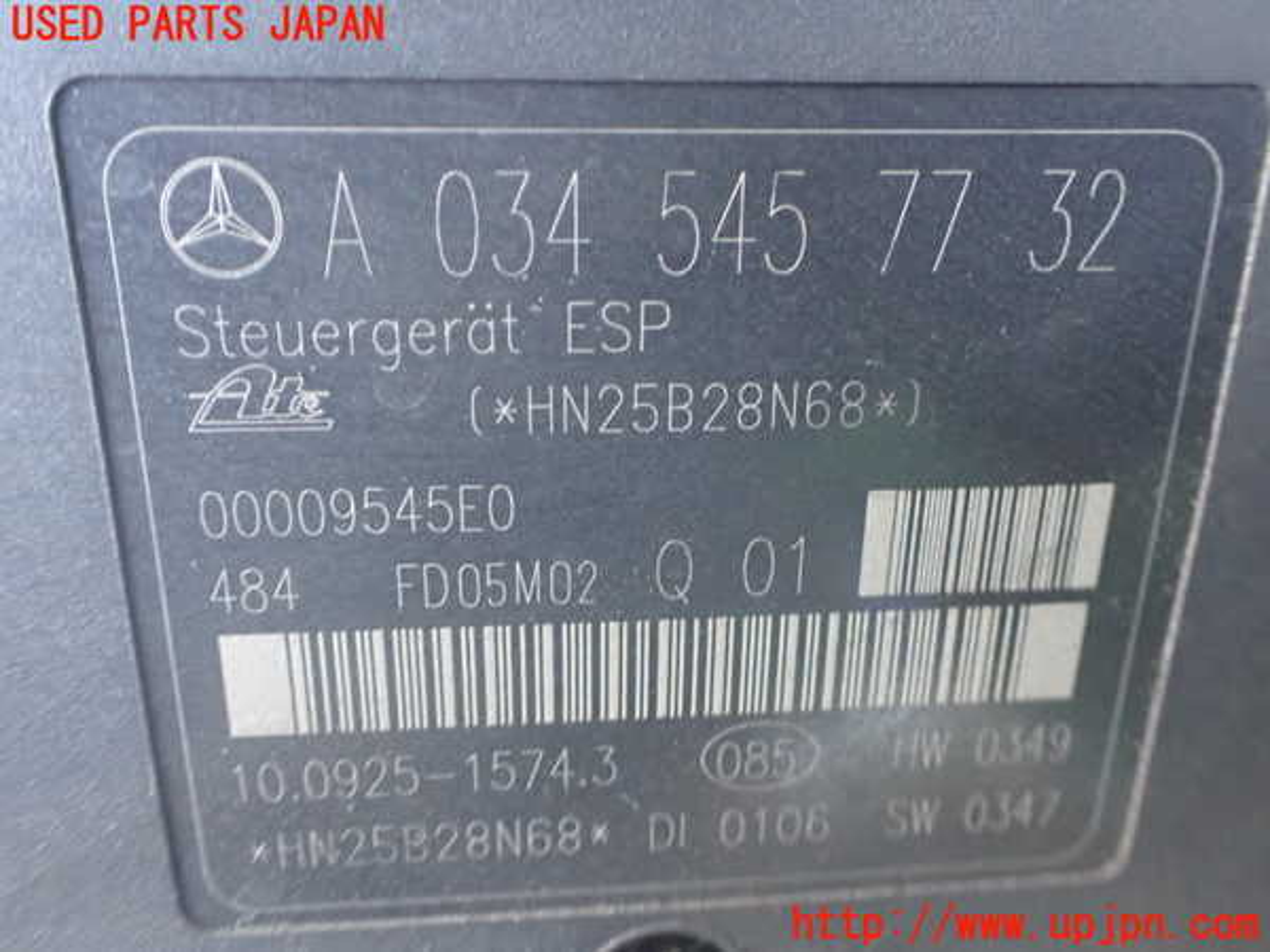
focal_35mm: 30
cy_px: 476
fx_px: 1101
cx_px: 635
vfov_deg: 46.8
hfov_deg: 60.0
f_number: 2.3
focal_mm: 5.4
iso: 1250
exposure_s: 1/30
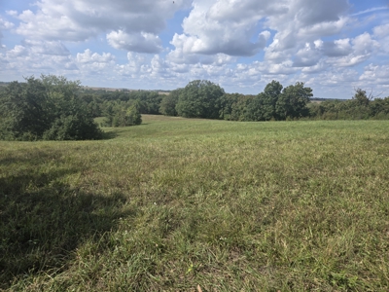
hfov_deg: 73.9
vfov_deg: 58.9
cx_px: 194
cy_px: 146
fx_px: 258
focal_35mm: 23
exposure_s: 1/2175
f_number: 1.8
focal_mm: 5.4
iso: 25
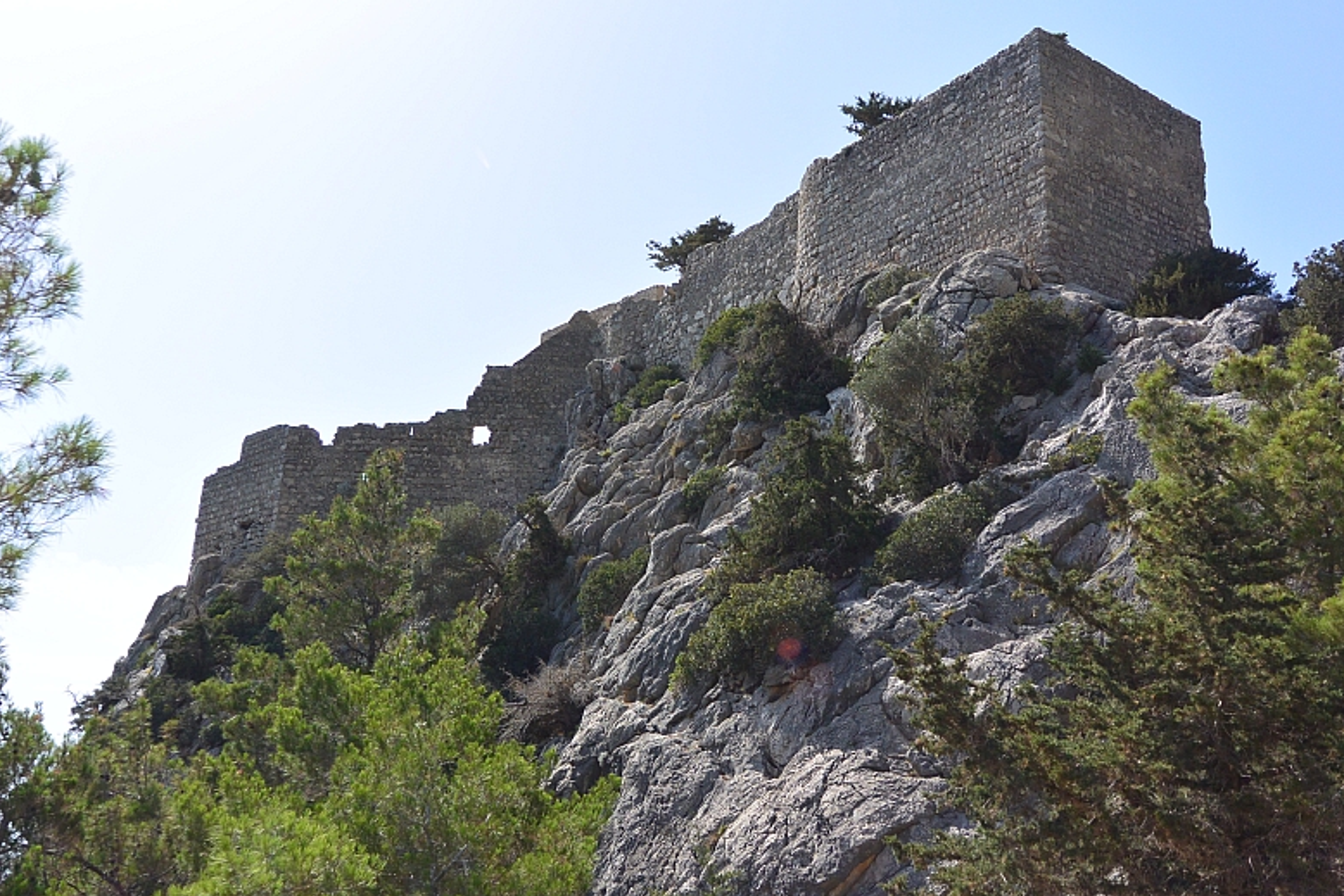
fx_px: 1381
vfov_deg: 36.0
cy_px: 443
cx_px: 682
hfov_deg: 51.9
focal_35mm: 37
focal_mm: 13.6
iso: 160
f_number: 4.5
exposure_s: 1/1250
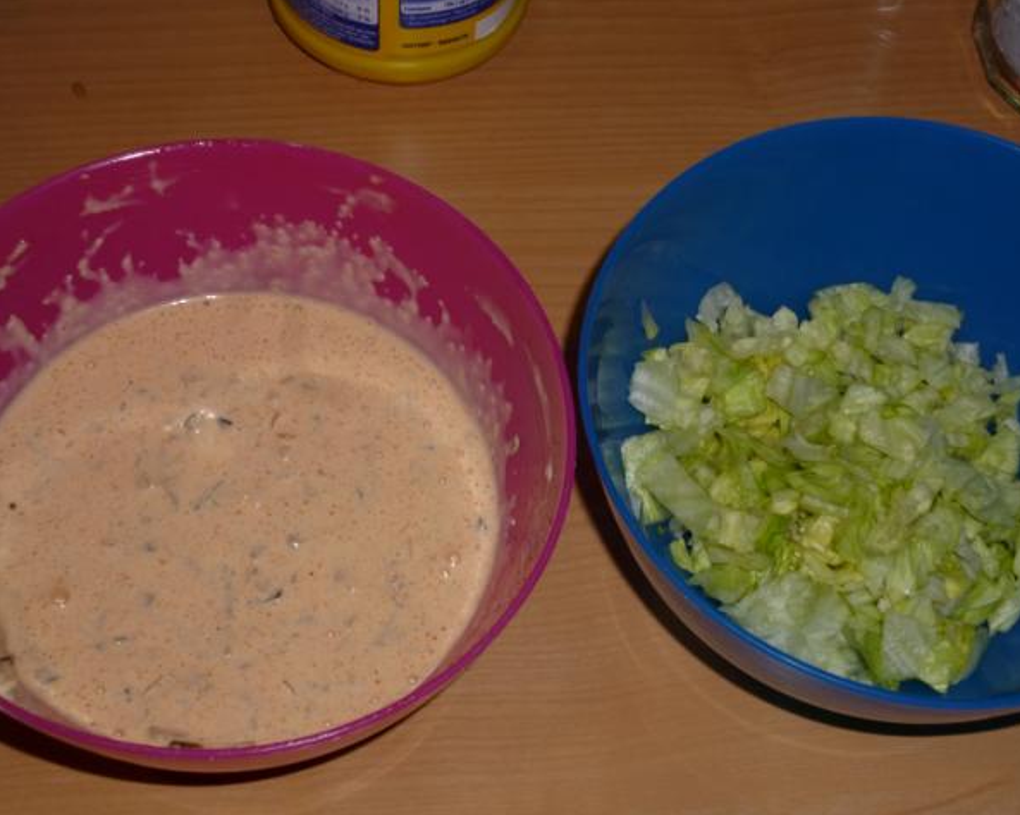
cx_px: 547
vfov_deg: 25.8
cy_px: 406
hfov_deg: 32.0
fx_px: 1781
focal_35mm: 59
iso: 160
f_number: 4.4
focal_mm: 10
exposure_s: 1/60
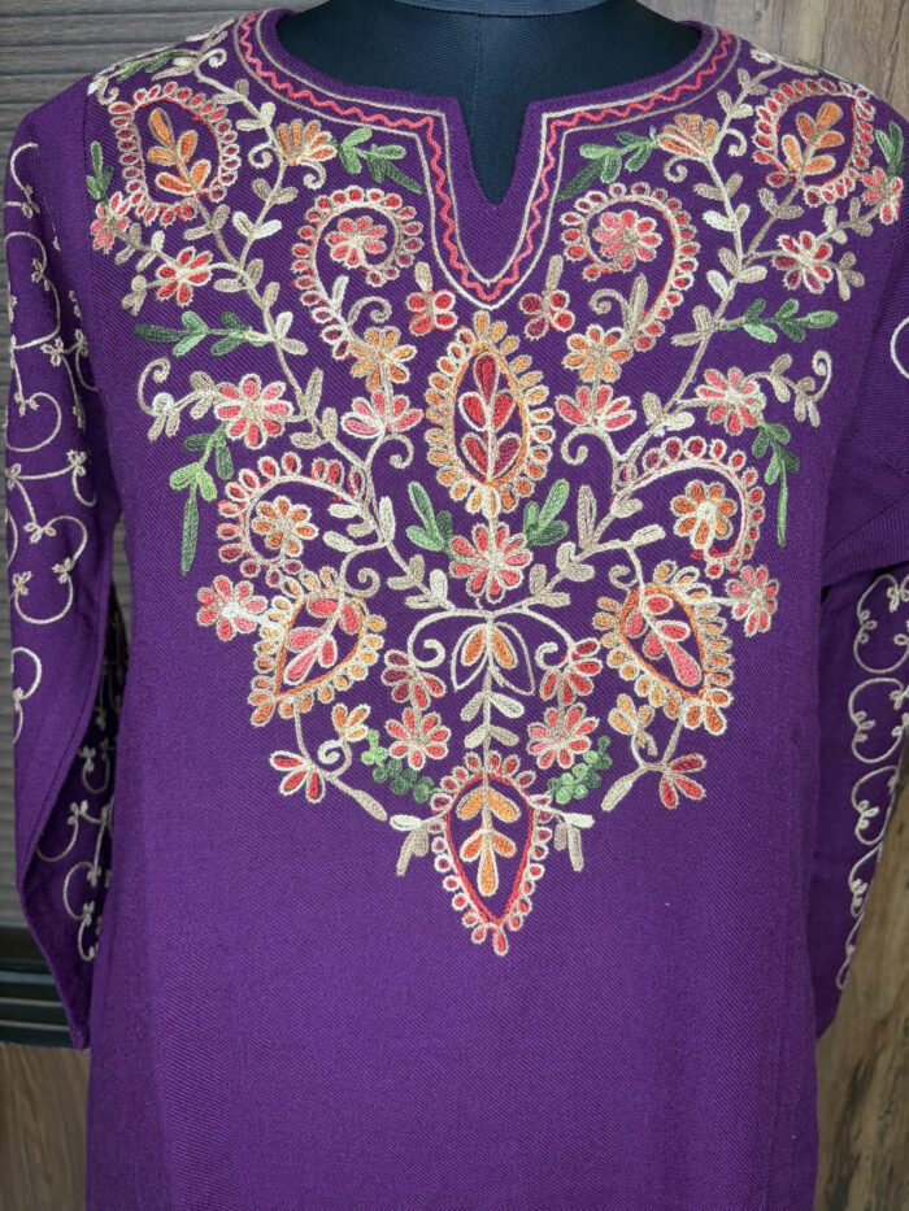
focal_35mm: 26
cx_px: 454
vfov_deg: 67.3
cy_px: 606
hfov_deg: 53.1
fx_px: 910
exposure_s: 1/50
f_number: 1.6
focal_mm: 5.96
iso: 80
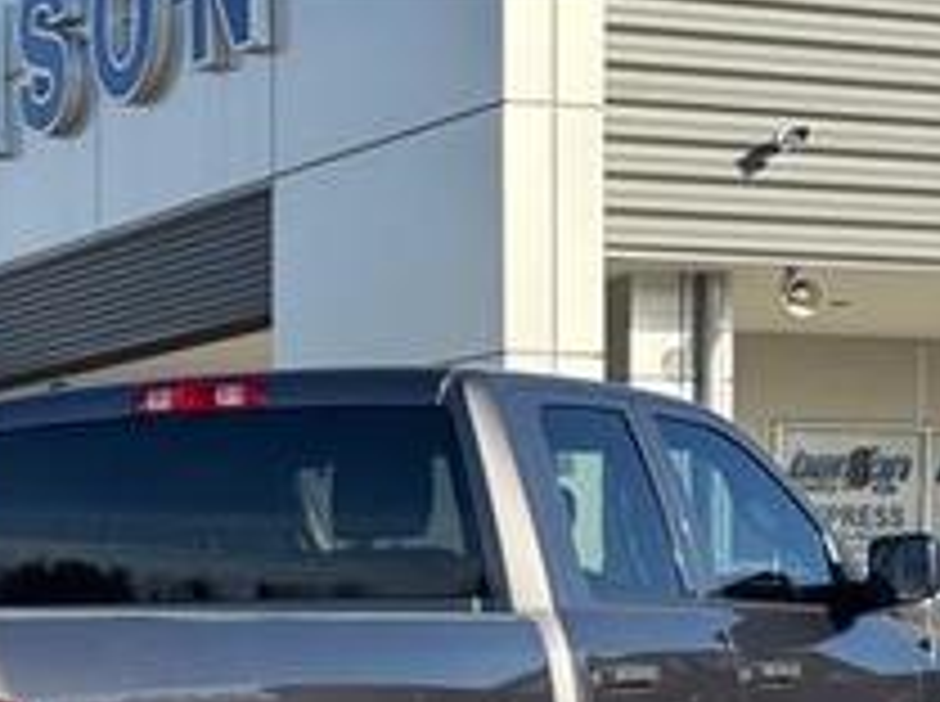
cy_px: 824
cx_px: 139
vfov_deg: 12.5
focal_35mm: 116
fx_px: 3145
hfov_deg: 16.8
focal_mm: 6.76
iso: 64
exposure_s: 1/2179
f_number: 1.78
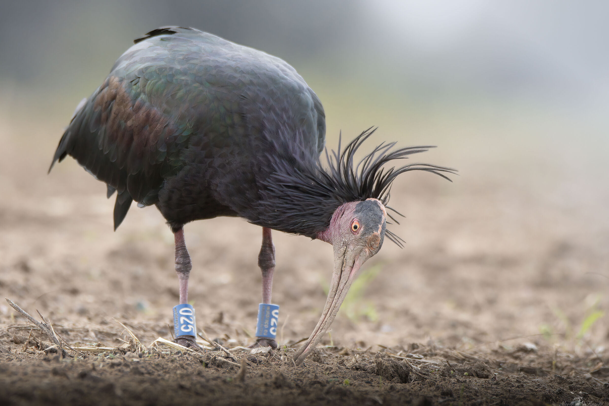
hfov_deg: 3.3
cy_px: 203
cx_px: 304
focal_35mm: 630
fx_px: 10657
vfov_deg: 2.2
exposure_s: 1/1000
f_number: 6
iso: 2200
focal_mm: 420
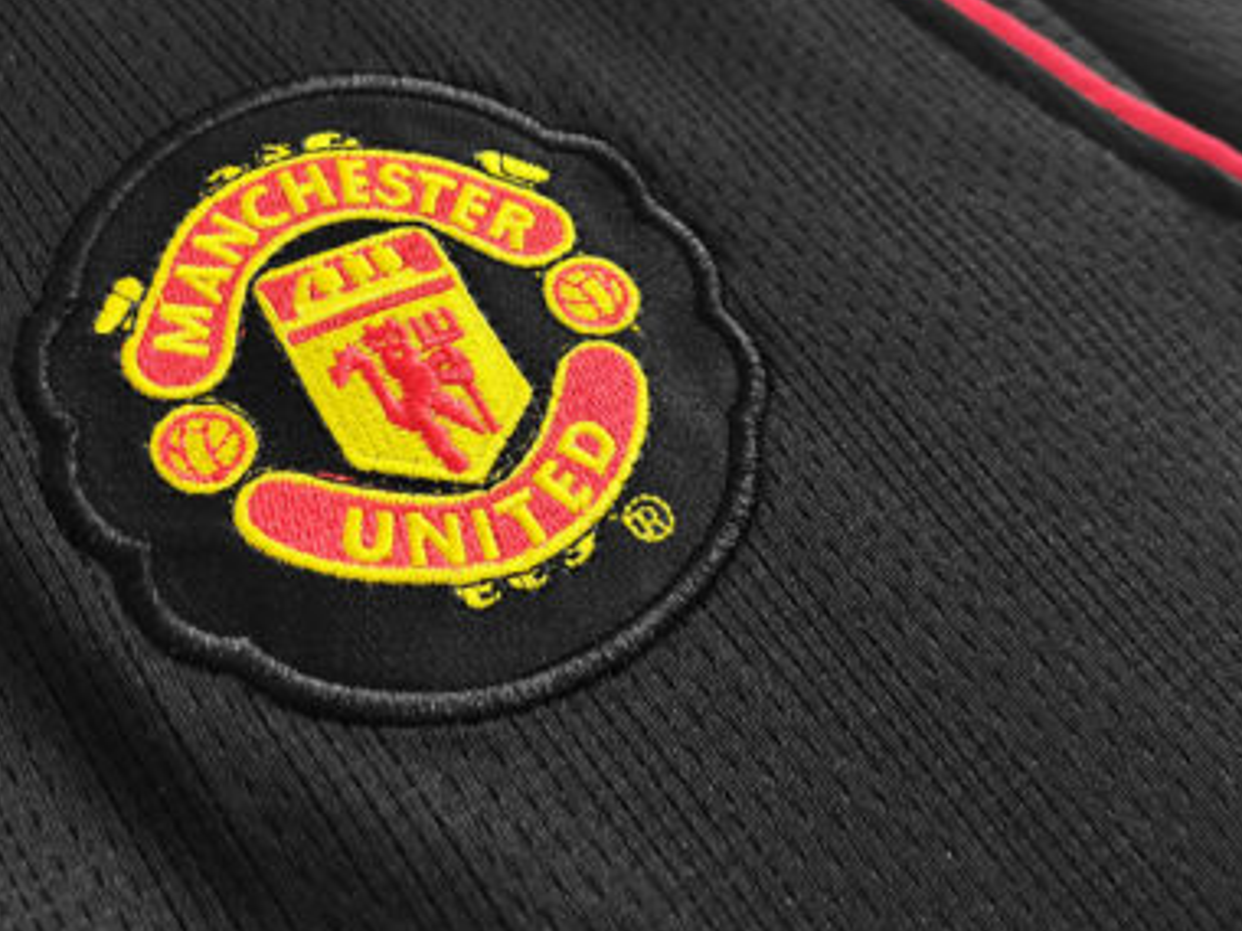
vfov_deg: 34.8
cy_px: 320
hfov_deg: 45.1
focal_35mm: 41
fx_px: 1471
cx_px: 418
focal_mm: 5.58
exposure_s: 1/100
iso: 250
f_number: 1.8
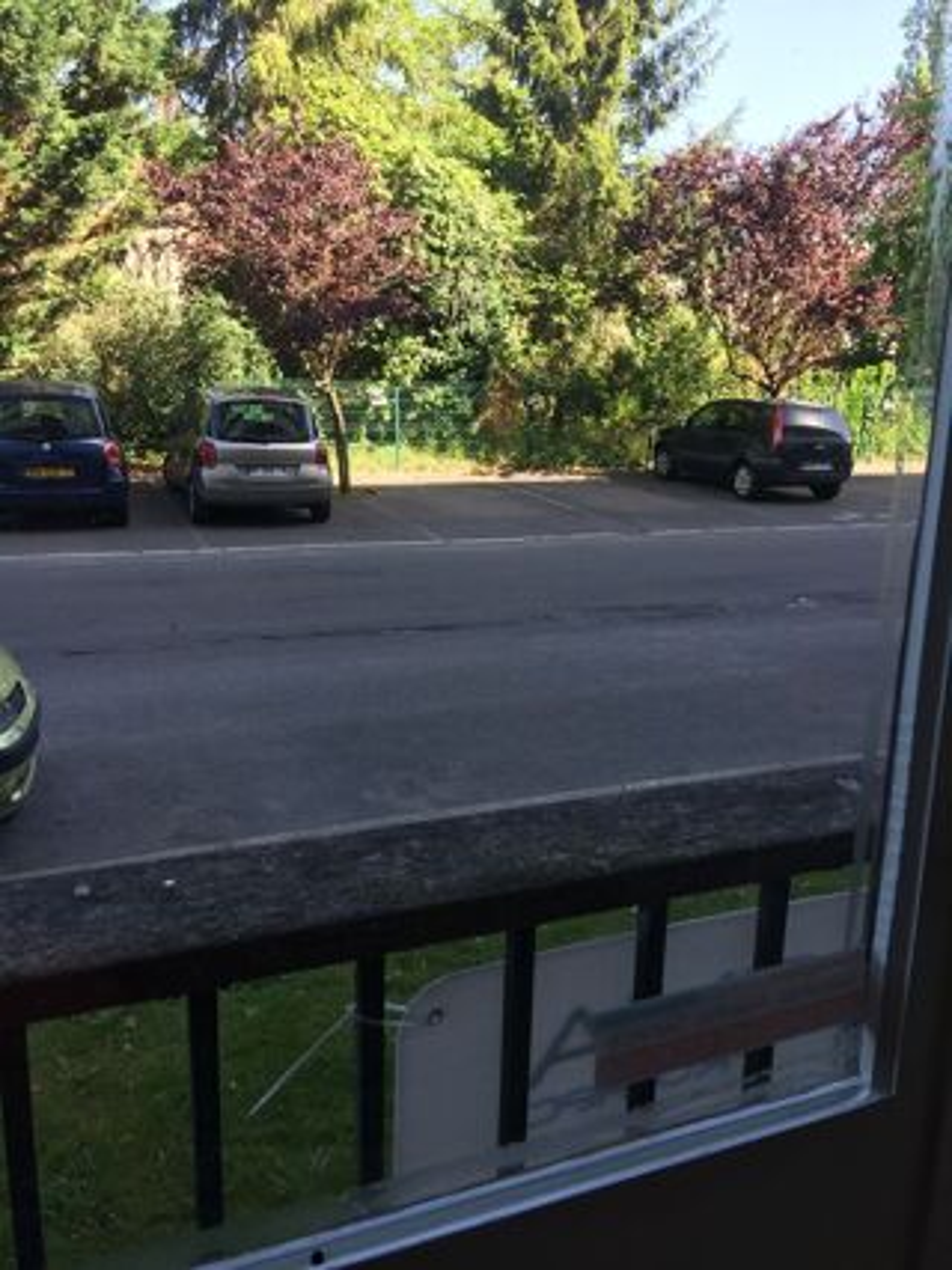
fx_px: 1064
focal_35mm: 29
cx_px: 476
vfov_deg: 61.7
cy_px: 635
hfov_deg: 48.2
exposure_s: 1/153
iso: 32
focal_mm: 4.15
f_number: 2.2
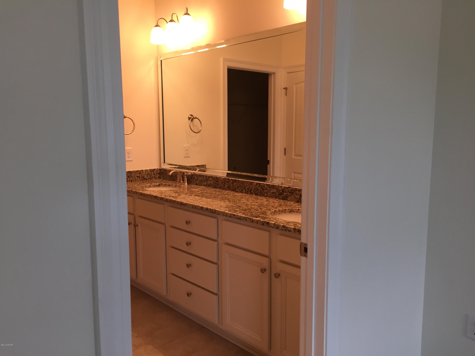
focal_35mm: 29
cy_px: 178
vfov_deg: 48.2
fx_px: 398
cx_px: 238
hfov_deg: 61.7
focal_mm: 4.15
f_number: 2.2
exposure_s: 1/33
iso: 40
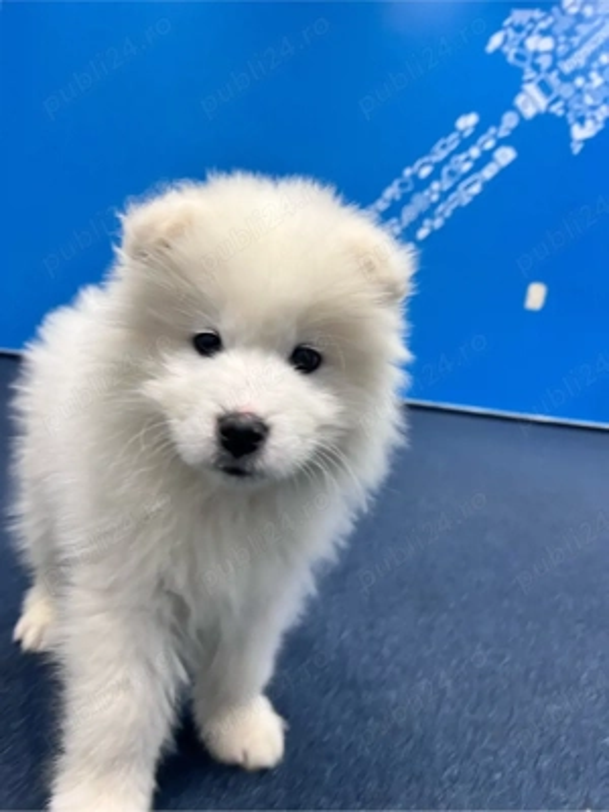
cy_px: 406
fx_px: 610
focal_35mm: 26
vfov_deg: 67.3
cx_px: 304
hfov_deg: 53.1
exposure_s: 1/50
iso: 200
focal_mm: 5.7
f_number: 1.5
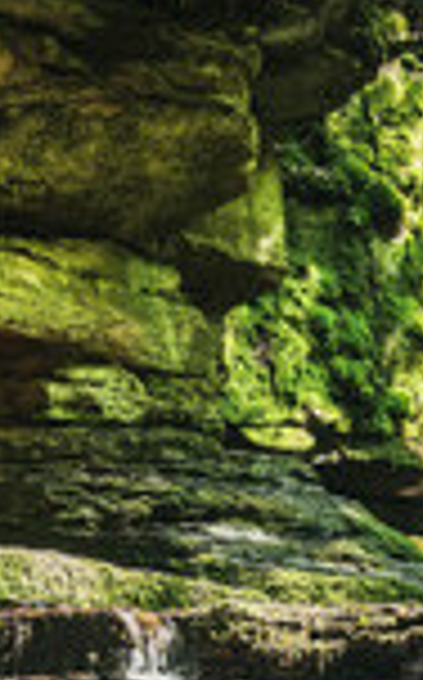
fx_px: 2405
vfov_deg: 15.6
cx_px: 518
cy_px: 770
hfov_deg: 9.9
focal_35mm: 130
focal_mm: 32
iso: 640
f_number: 7.1
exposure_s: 1/50
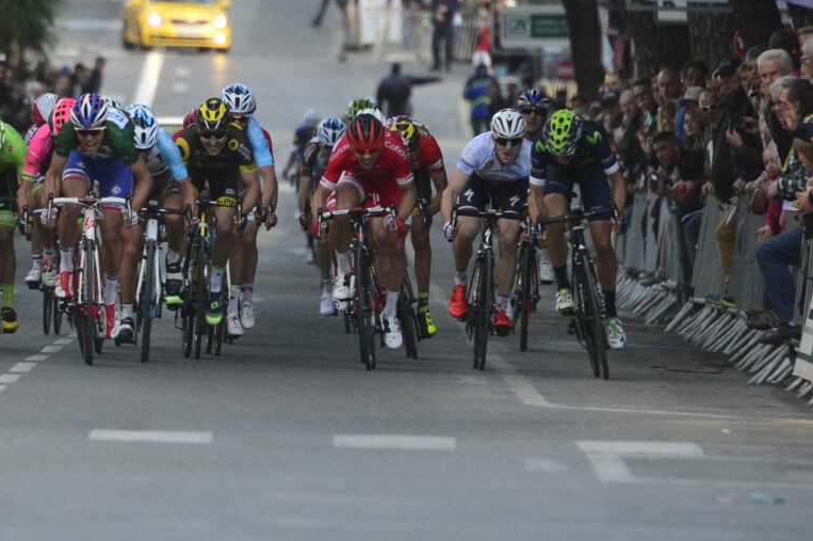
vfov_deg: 1.6
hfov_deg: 2.5
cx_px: 141
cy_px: 288
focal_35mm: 839
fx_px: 18927
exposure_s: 1/1000
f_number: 5.6
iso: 5000
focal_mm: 400
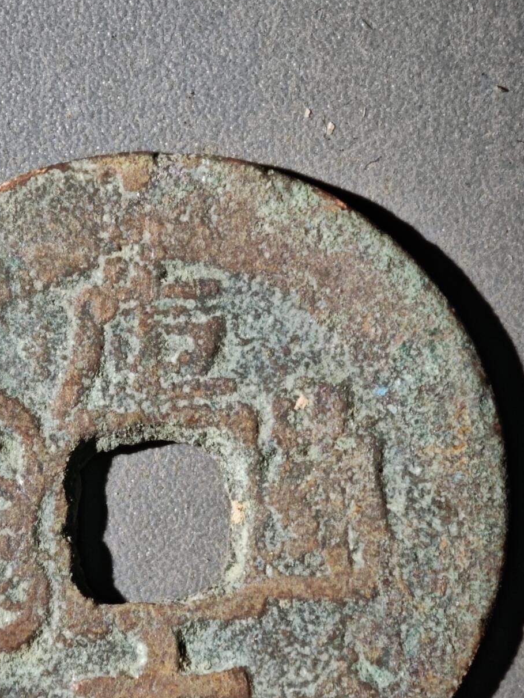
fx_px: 3028
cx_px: 159
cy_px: 445
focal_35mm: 150
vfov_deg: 13.2
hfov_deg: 9.9
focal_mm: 9
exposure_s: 1/100
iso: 160
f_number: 2
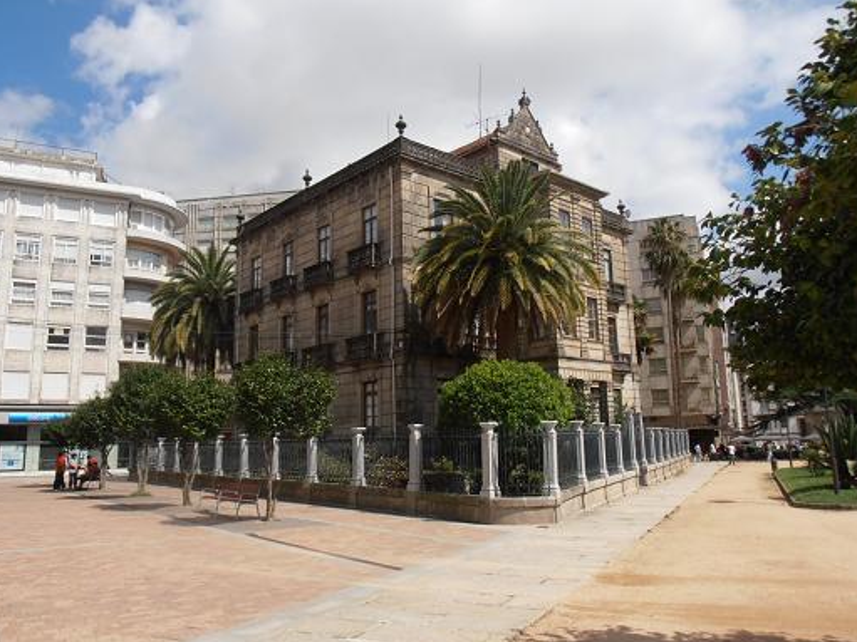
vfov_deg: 45.4
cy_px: 317
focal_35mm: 31
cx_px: 433
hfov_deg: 58.4
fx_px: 767
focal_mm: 5.25
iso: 80
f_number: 3.5
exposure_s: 1/1600
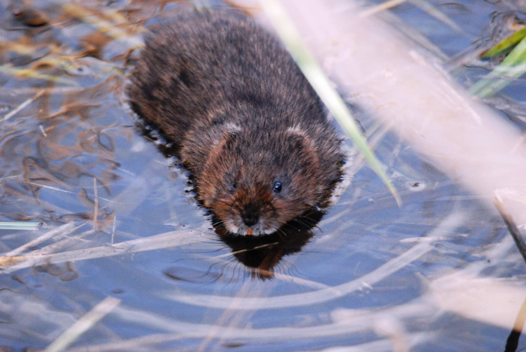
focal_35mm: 750
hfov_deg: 2.7
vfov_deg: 1.8
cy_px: 176
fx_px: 10971
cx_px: 263
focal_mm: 500
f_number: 6.3
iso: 1600
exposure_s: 1/400
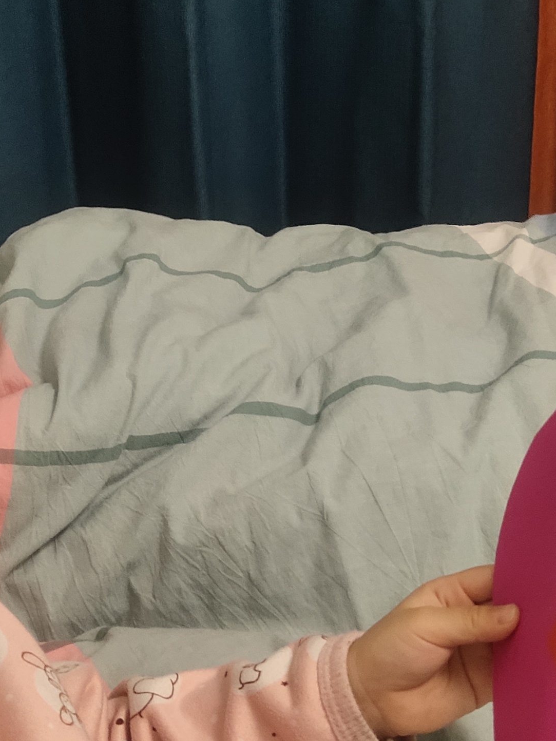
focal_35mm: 81
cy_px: 331
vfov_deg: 24.1
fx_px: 1735
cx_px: 215
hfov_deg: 18.2
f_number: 1.8
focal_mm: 4.27
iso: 411
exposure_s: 1/50
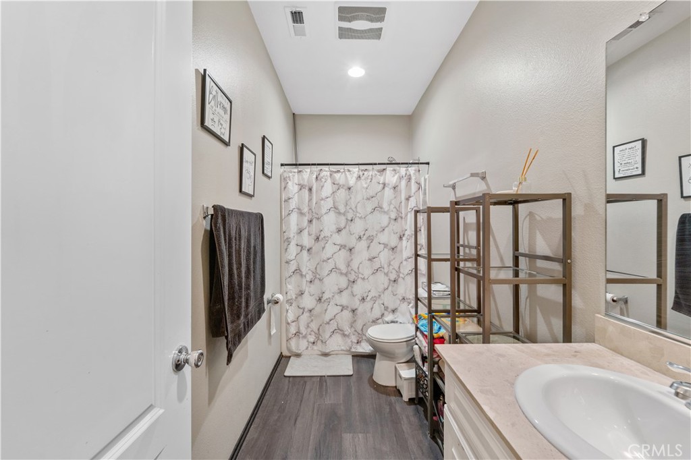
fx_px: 269
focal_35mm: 14
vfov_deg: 81.2
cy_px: 230
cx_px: 346
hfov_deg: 104.3
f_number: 9
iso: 320
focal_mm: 14
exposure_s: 1/6
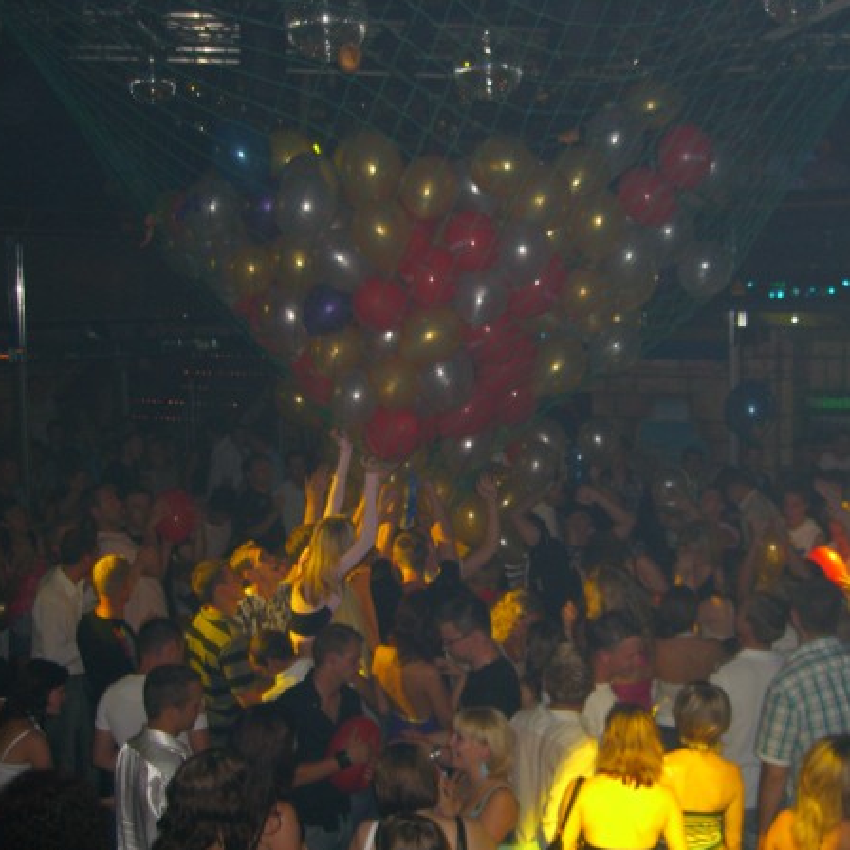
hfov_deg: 37.3
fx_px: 1250
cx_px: 543
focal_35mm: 45
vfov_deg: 37.6
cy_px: 425
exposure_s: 1/60
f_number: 2.8
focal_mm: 7.9
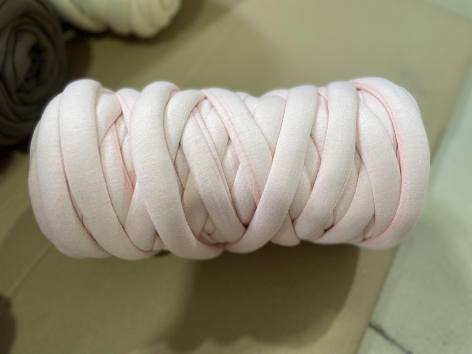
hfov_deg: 67.3
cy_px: 177
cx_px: 236
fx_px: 355
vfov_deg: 53.1
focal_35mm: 26
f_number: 1.6
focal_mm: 4.2
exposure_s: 1/69
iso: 125
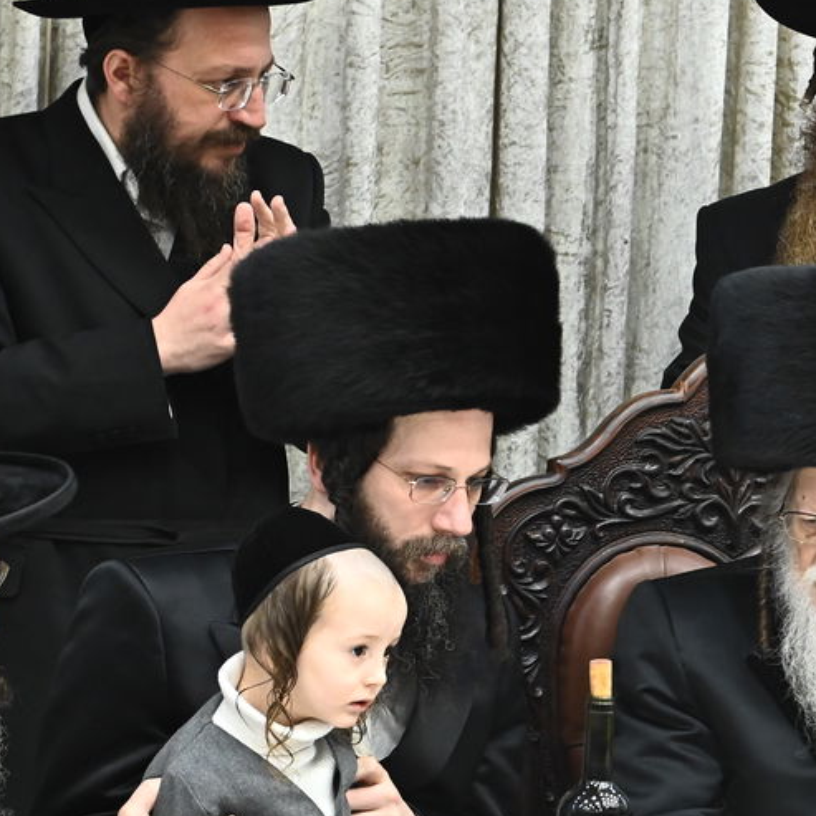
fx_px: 11255
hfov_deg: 4.1
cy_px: 627
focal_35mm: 422
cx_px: 876
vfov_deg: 4.2
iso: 3200
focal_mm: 175
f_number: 8
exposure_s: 1/200
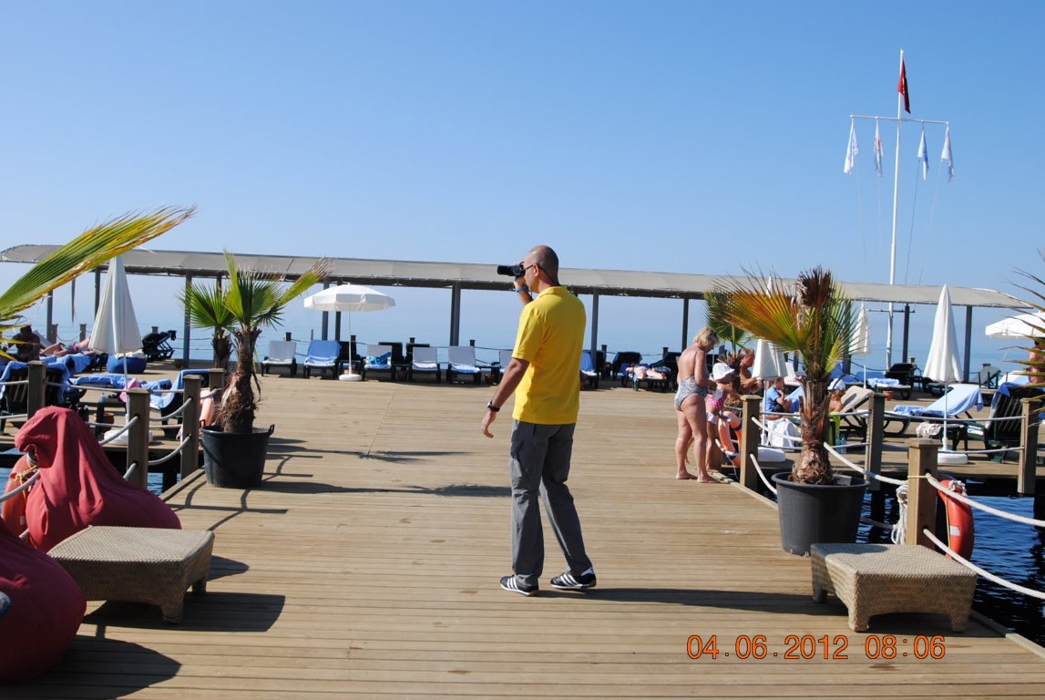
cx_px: 522
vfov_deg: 37.0
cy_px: 350
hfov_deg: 53.1
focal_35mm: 36
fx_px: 1046
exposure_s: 1/250
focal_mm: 24
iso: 100
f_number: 8
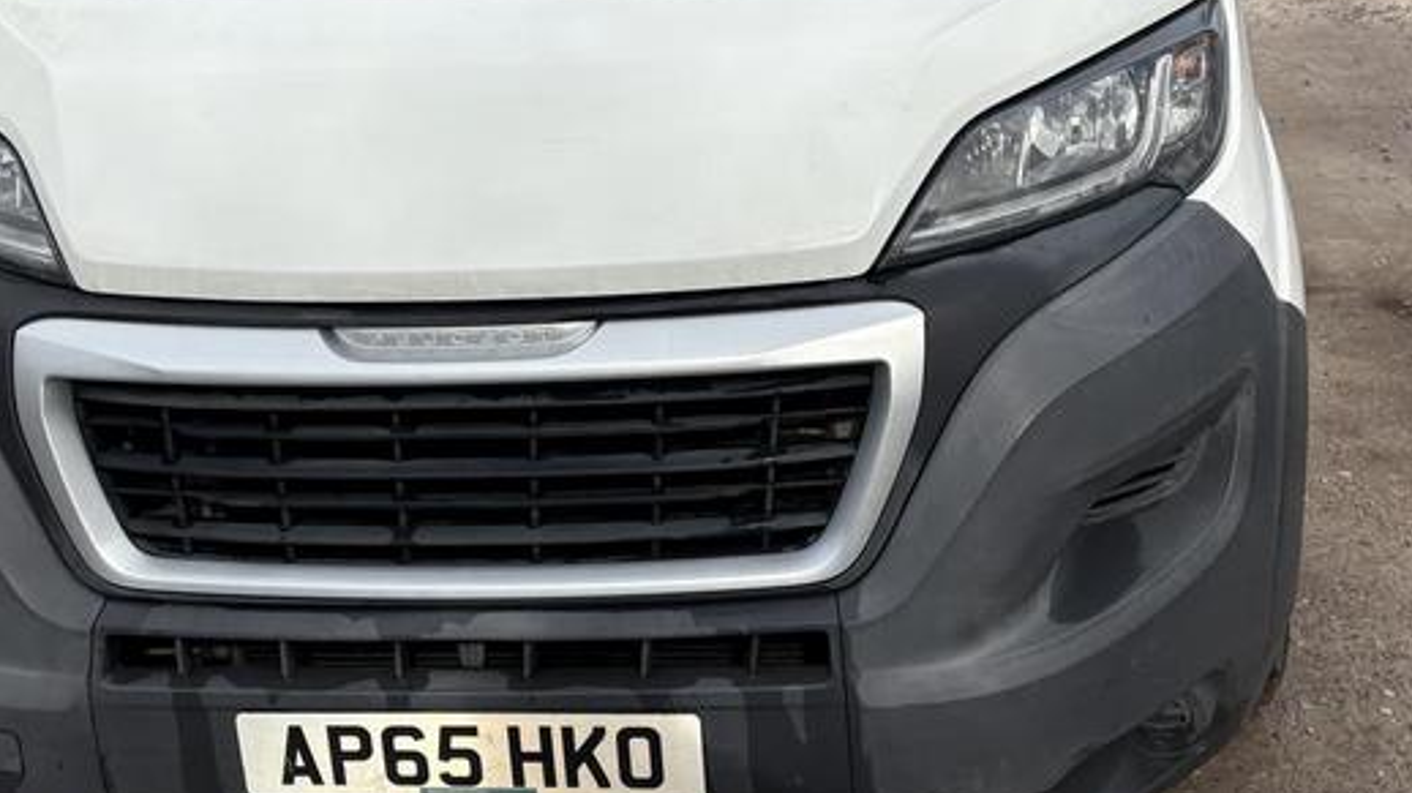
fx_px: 1834
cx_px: 826
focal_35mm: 49
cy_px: 90
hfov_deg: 42.0
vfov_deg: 23.8
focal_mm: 5.96
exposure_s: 1/2985
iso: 50
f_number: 1.6
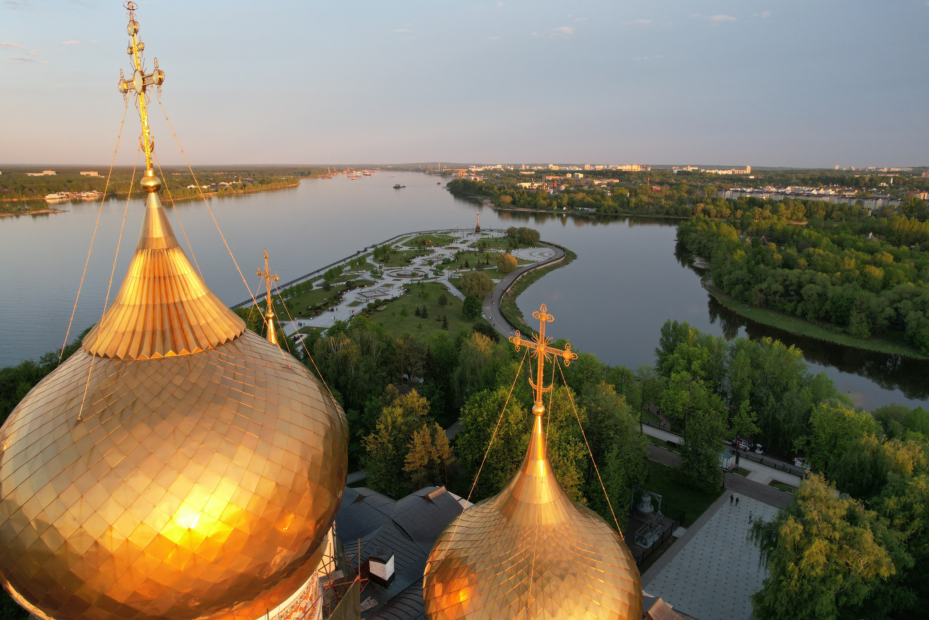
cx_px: 464
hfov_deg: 78.6
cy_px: 310
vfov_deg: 57.2
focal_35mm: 22
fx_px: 568
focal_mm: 8.38
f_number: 2.8
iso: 100
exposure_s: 1/180
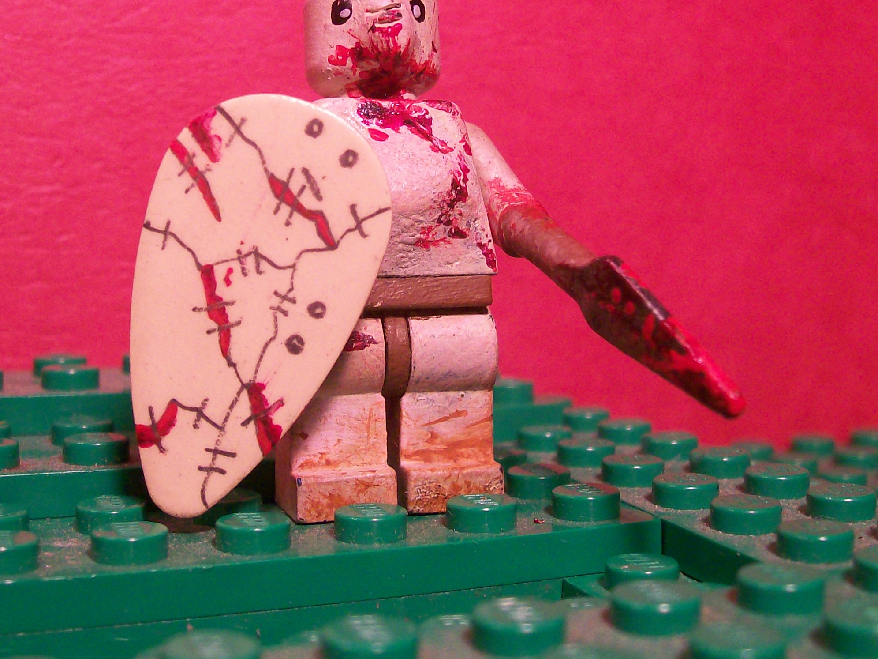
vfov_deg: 26.7
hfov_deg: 35.5
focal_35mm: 54
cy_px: 173
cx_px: 435
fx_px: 1370
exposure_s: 1/28.5
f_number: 2.8
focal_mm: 5.8
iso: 160
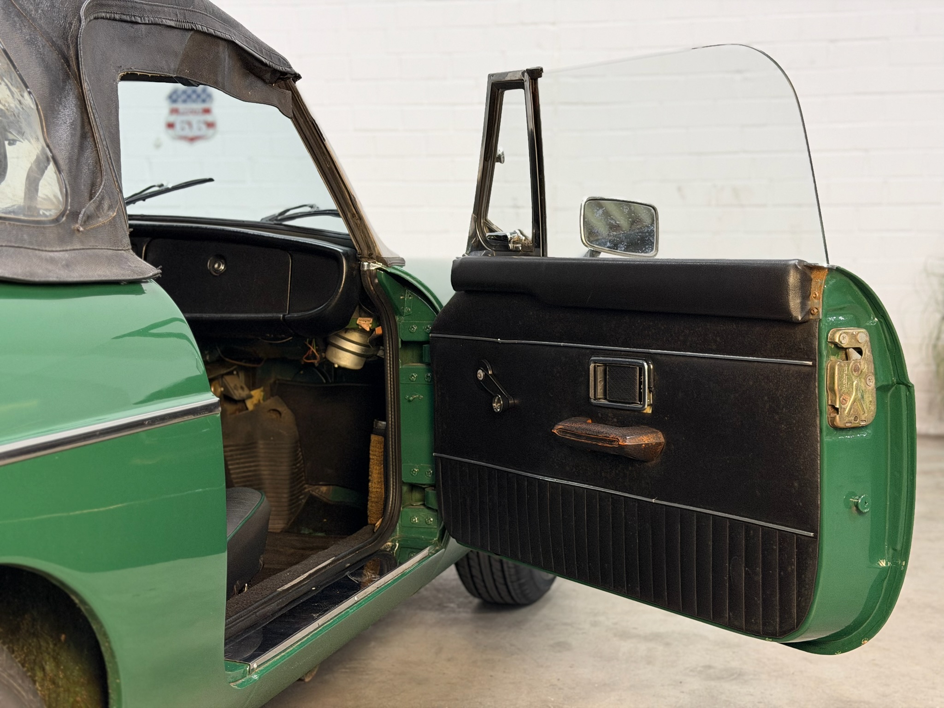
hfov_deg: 39.7
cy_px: 354
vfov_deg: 30.3
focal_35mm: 48
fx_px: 1309
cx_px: 472
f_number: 1.78
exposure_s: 1/33
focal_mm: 6.76
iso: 250
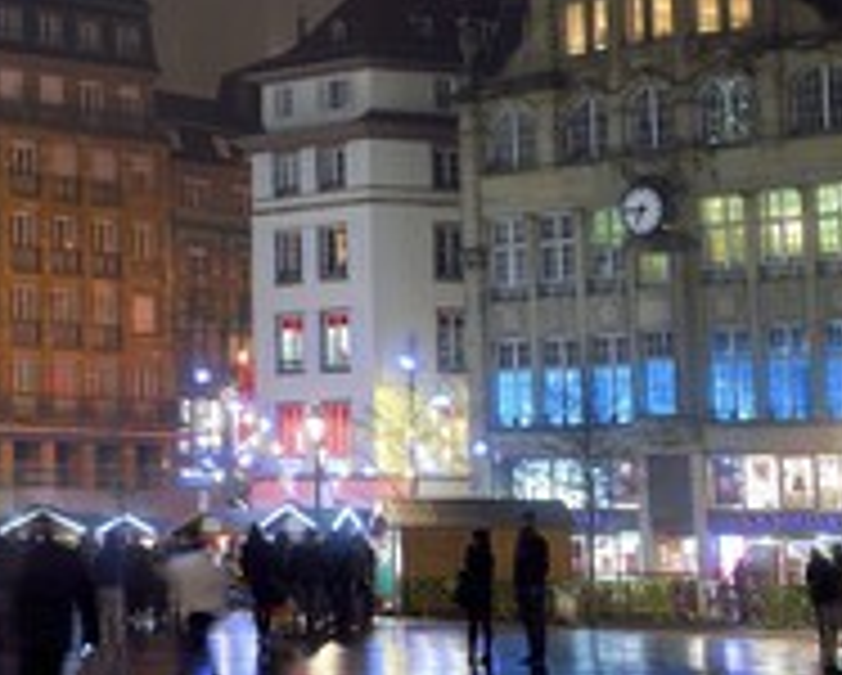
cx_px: -59
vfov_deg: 15.2
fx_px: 2520
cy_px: 117
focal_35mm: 101
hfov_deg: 18.3
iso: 400
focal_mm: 48
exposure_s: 1/2.5
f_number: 8
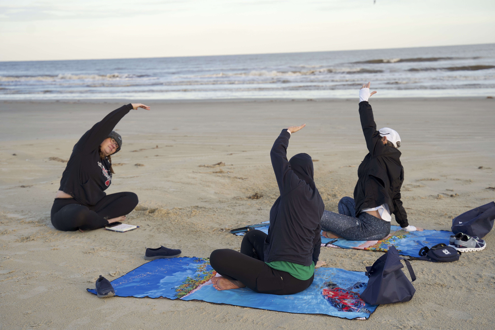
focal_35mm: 56
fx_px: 770
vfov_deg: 24.2
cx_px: 248
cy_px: 165
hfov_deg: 35.6
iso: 500
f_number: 4
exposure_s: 1/800
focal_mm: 56
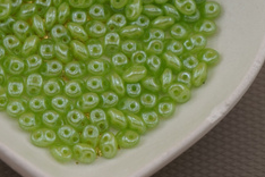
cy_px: 47
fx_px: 935
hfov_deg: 16.1
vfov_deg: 10.8
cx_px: 101
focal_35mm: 127
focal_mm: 44
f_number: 6.3
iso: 100
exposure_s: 1/100
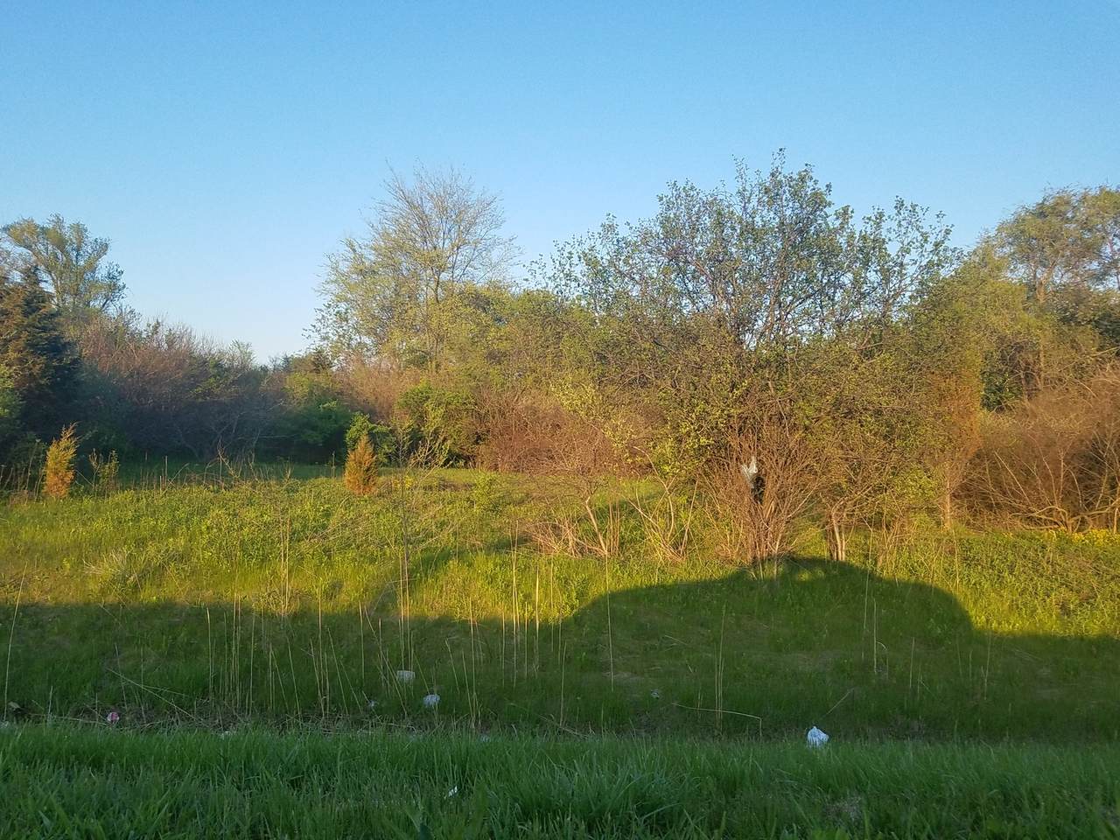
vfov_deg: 53.1
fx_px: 841
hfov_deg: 67.3
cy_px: 420
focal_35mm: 26
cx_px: 560
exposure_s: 1/760
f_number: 1.7
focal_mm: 4.2
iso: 50
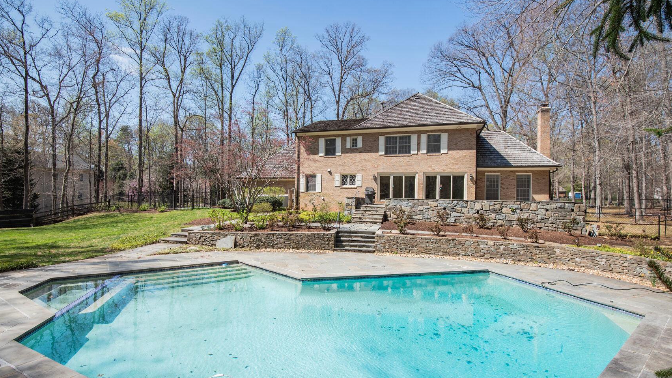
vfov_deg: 63.5
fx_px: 303
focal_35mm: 17
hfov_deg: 95.9
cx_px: 332
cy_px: 222
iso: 400
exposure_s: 1/200
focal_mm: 16
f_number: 8
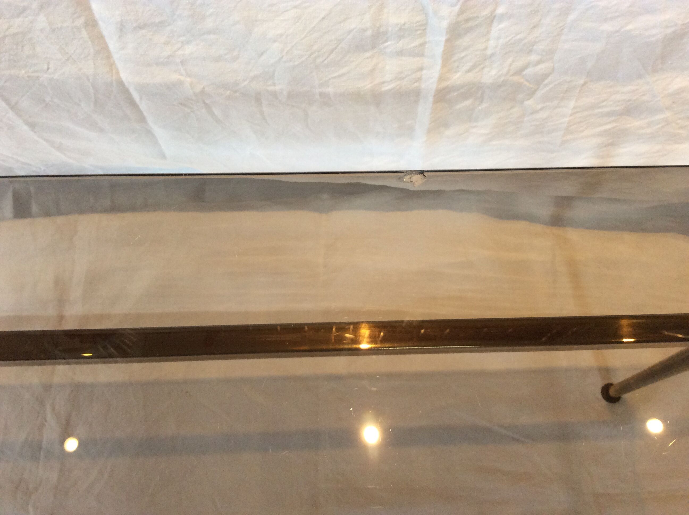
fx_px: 636
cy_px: 258
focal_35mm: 32
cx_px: 344
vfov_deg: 44.1
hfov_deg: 56.9
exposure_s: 1/25
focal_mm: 3.3
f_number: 2.4
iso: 125
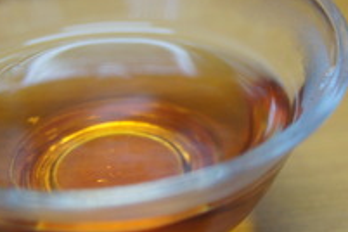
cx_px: 300
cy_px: 71
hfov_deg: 17.4
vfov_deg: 11.8
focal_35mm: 116
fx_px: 1121
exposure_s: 1/40
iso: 640
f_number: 4
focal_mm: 26
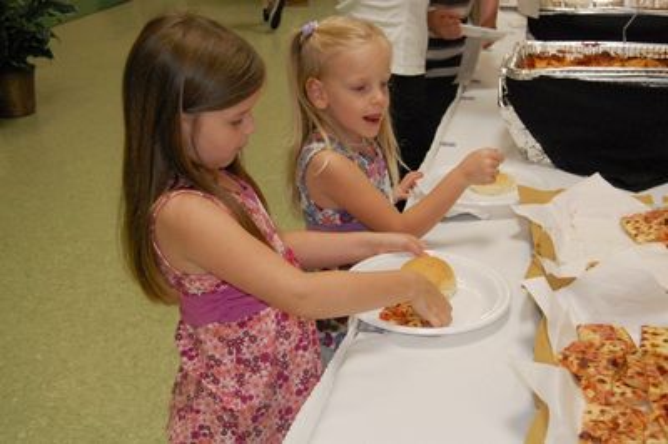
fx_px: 890
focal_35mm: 48
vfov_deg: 28.0
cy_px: 222
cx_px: 334
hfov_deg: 41.1
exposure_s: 1/200
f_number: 5.6
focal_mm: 32
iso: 1600
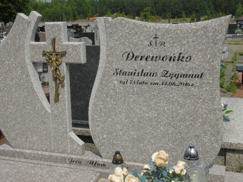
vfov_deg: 30.9
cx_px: 123
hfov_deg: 40.4
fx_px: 330
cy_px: 91
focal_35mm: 47
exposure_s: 1/1000
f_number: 4.3
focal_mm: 8.2
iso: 80
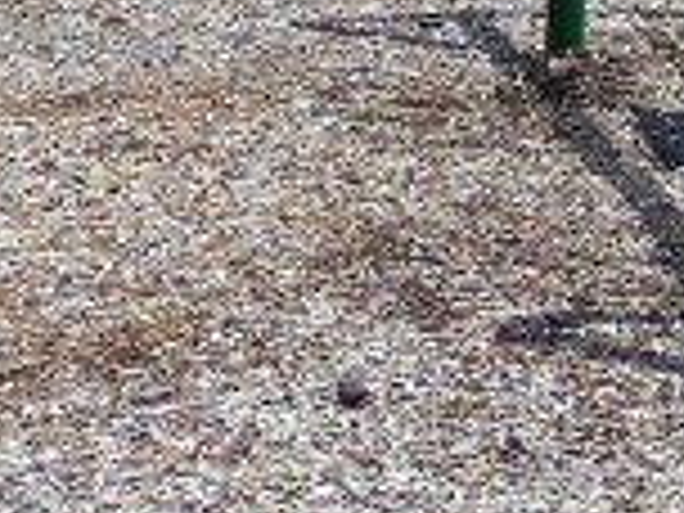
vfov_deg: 8.3
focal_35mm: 175
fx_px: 3458
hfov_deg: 11.1
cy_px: -216
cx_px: 828
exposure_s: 1/800
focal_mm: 4.7
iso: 64
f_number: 3.2
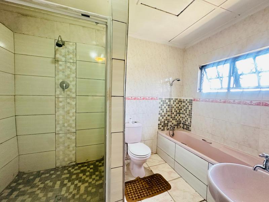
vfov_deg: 85.7
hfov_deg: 102.1
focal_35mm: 14
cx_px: 134
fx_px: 109
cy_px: 101
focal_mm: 2.22
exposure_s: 1/50
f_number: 2.2
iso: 320
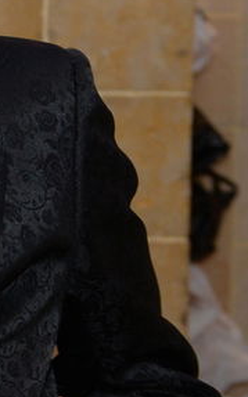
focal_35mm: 239
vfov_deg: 8.7
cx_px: -679
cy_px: -60
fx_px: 2588
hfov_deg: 5.0
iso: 800
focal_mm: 48
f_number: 4.5
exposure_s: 1/160
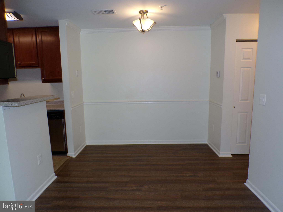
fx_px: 196
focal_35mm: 24
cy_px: 106
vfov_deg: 56.8
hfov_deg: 71.6
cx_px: 142
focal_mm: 4.3
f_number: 3
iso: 200
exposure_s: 1/60
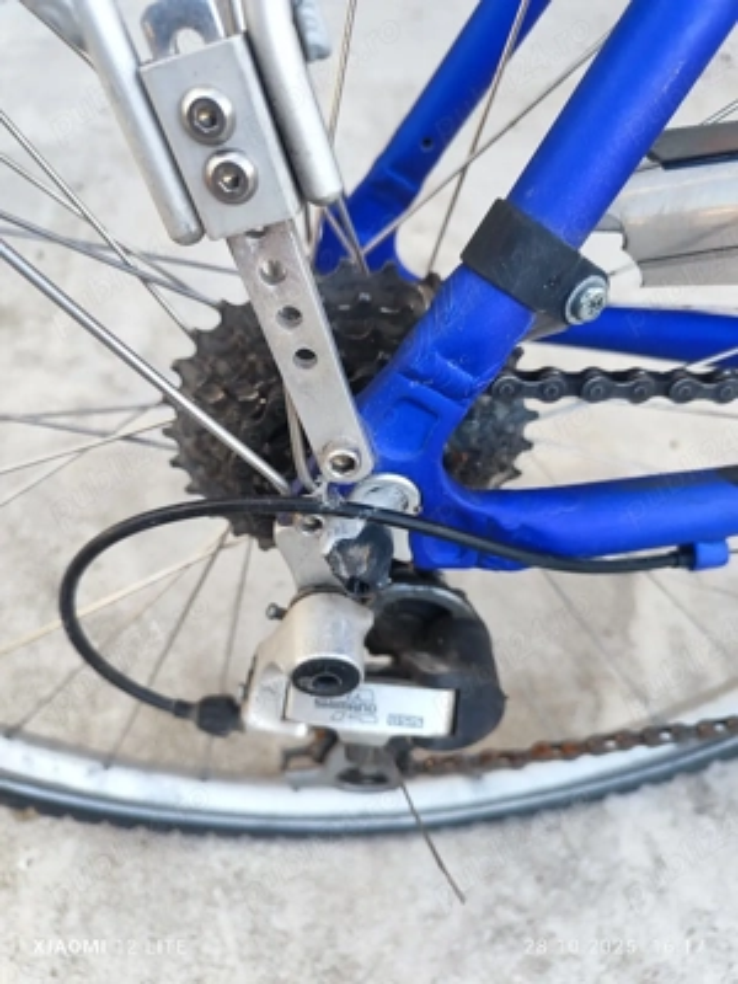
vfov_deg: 73.9
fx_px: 654
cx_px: 369
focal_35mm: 23
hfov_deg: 58.9
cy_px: 492
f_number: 1.88
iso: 193
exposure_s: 1/100
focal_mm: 5.59
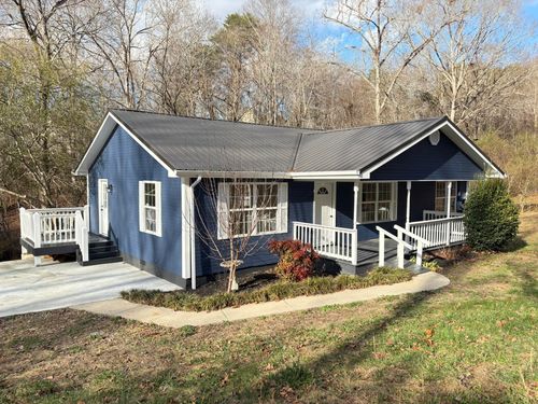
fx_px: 404
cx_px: 269
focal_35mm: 26
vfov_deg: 53.1
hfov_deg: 67.3
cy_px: 202
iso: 50
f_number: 1.6
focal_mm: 5.96
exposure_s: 1/1587
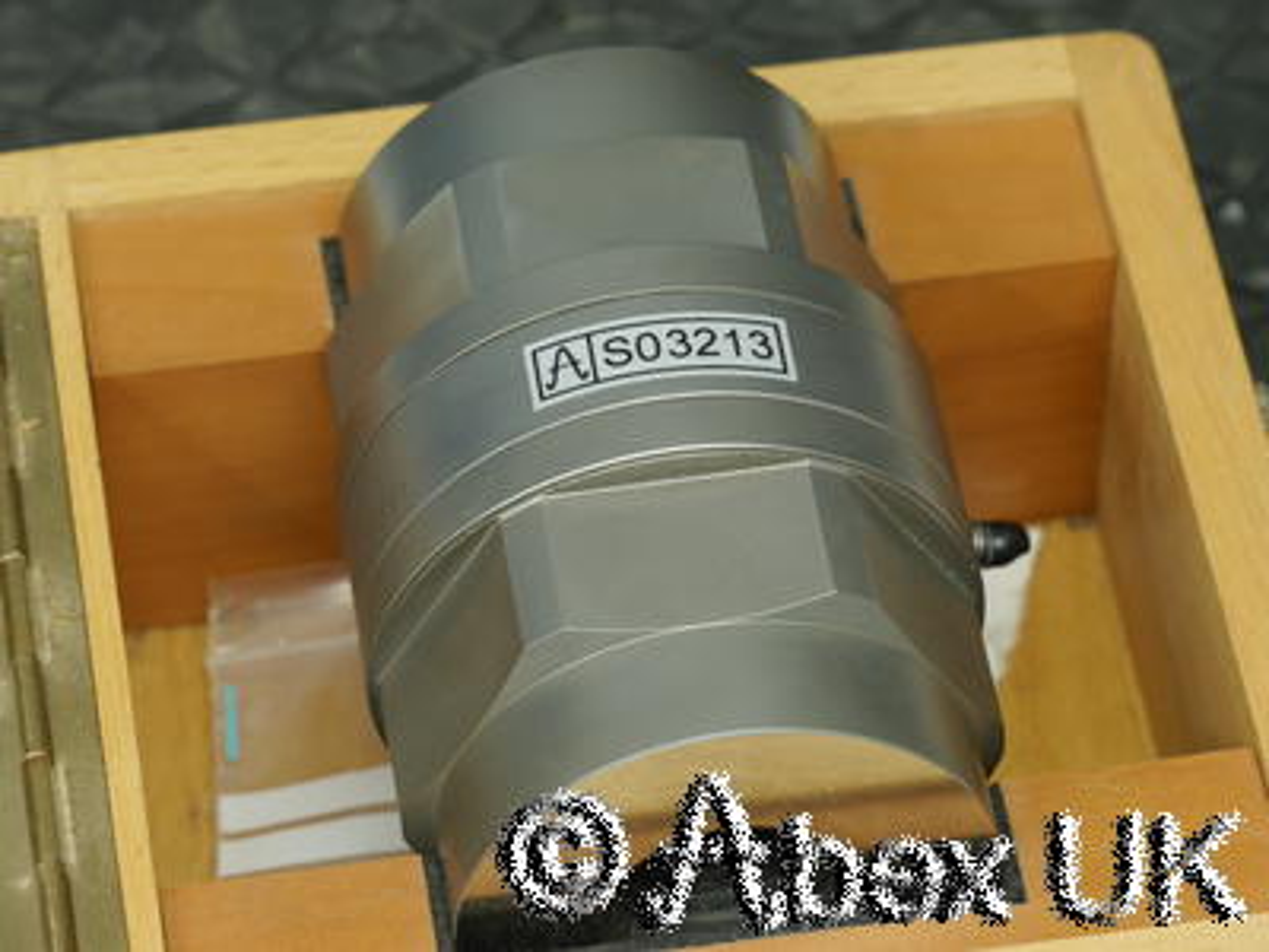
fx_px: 6159
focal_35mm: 168
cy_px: 476
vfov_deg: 8.8
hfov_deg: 11.8
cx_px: 634
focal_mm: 84
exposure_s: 1/4
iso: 400
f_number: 8
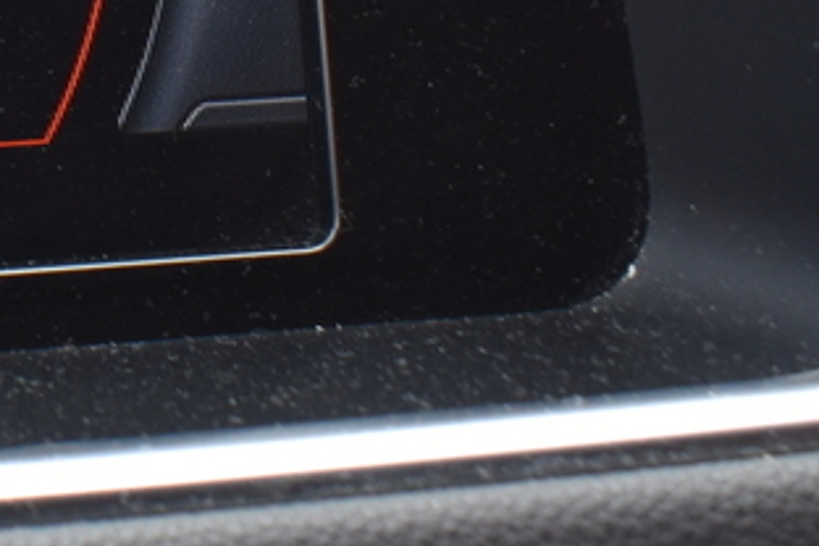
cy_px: -312
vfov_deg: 8.6
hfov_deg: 12.2
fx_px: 3549
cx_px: -609
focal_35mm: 156
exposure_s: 1/125
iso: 400
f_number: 5.6
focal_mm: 20
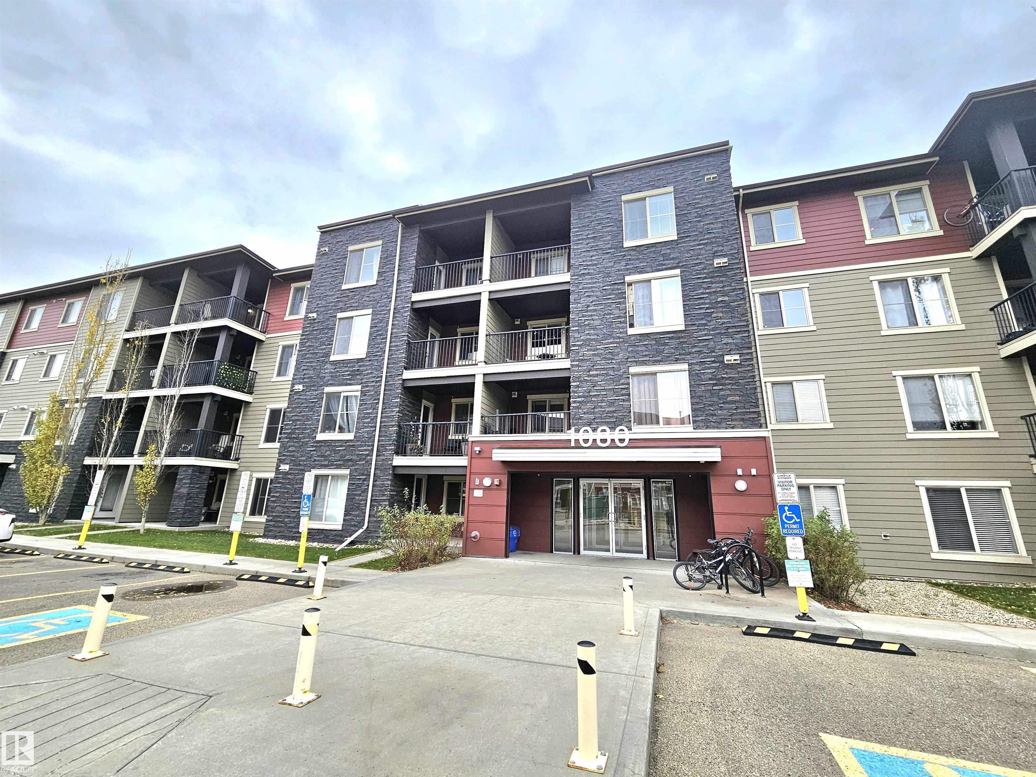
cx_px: 518
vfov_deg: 89.9
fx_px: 389
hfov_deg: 106.2
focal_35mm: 13
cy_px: 388
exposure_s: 1/312
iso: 50
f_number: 2.2
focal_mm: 2.2
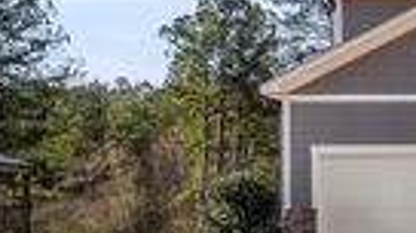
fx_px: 595
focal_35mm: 54
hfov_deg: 28.7
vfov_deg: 21.5
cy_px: 222
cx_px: 584
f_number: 9
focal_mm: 14
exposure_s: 1/800
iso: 640
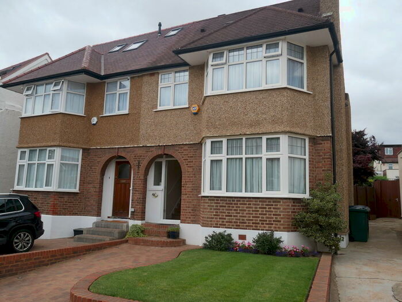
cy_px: 151
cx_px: 201
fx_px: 349
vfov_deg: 46.8
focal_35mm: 30
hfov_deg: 59.9
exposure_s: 1/320
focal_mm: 15
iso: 200
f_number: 6.3
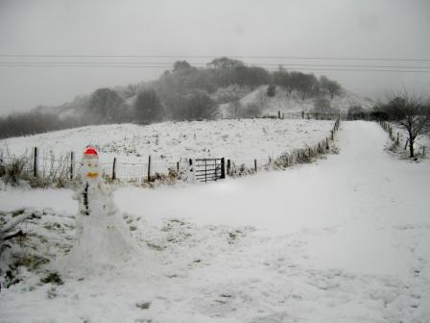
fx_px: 447
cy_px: 162
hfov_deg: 51.4
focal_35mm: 36
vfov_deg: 39.7
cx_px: 215
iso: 64
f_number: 2.8
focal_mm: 60
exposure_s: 1/500
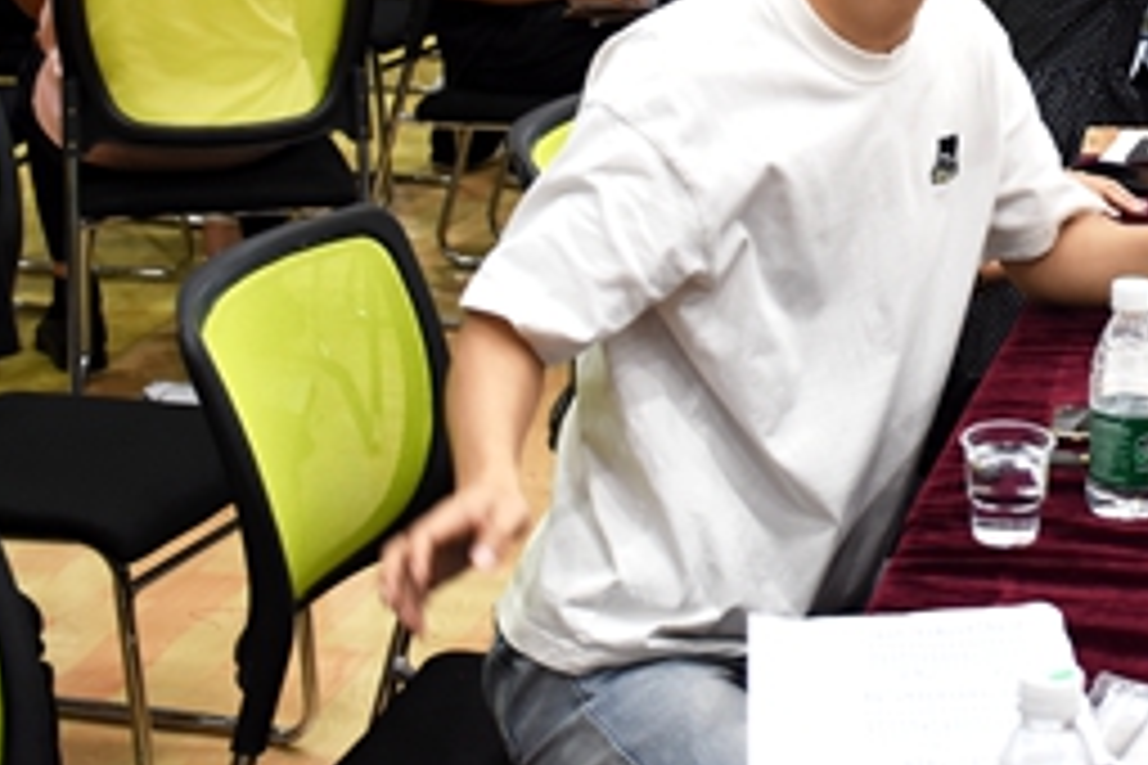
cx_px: 1112
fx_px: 3093
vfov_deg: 13.9
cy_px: -34
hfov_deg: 20.4
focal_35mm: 97
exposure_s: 1/160
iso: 500
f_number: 4
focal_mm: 30
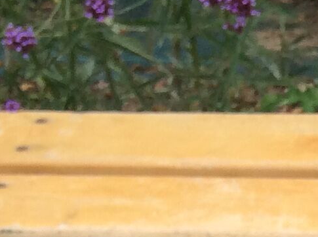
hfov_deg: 10.9
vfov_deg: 8.2
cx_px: 555
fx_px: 1568
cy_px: 488
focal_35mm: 171
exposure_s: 1/296
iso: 32
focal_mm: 3.3
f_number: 2.4
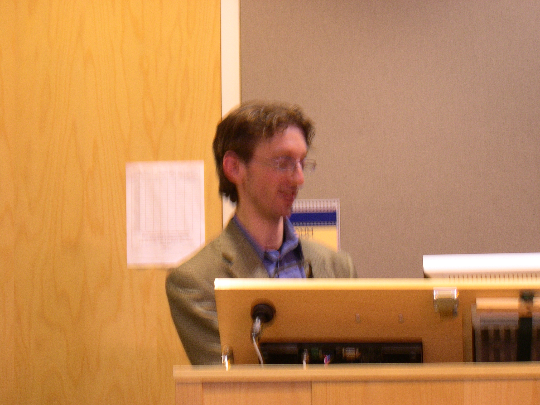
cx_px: 270
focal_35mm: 114
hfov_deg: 17.3
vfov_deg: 13.0
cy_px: 202
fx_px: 1778
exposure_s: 1/4.7
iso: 198
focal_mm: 24
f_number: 4.9
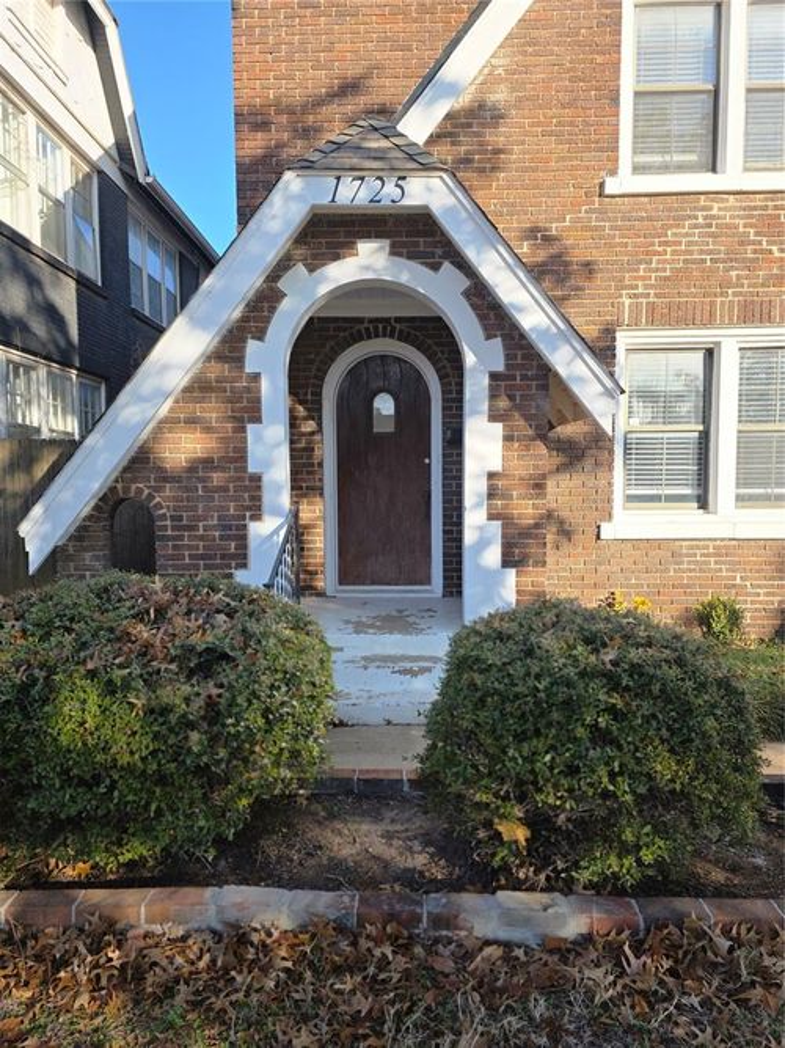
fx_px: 696
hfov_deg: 58.9
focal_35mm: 23
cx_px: 392
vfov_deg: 73.9
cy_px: 524
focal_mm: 6.3
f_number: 1.7
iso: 80
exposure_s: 1/3521
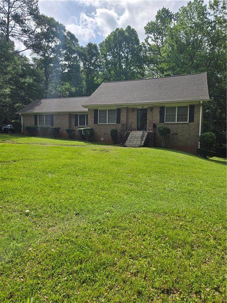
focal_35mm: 23
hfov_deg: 58.9
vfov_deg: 73.9
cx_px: 114
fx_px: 201
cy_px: 152
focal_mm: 5.4
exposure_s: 1/4185
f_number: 1.8
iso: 25
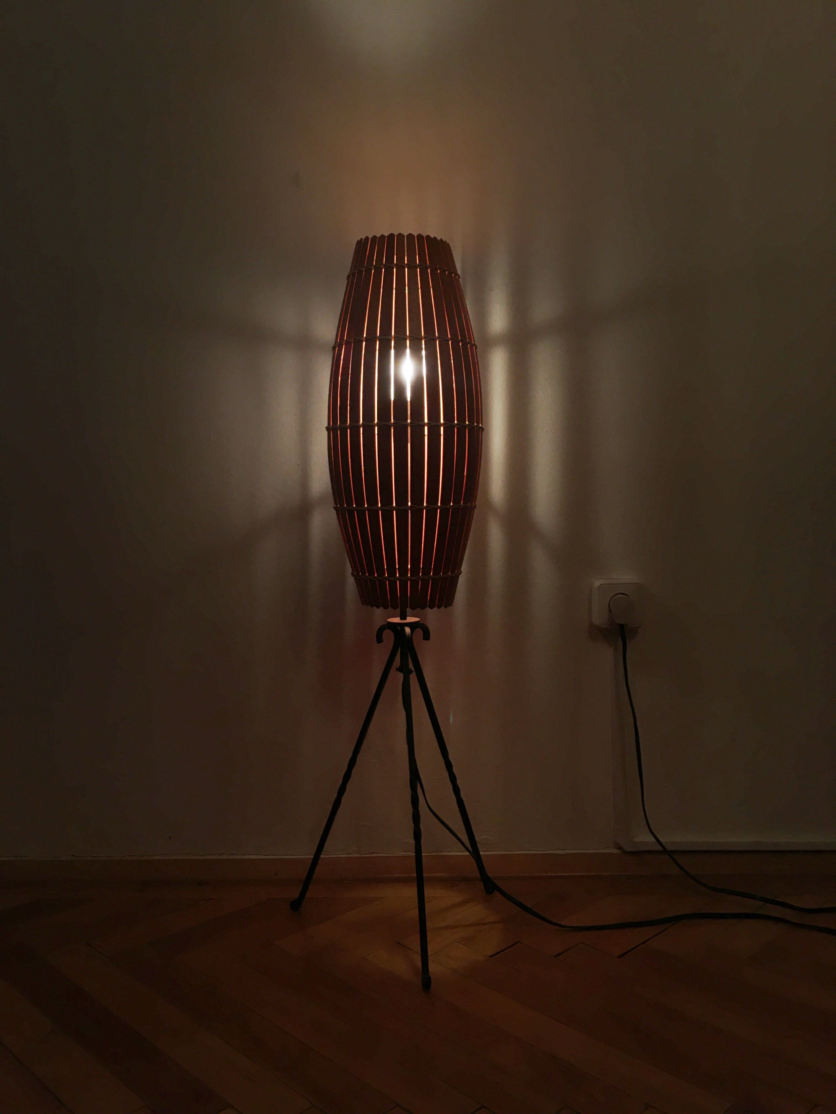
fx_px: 934
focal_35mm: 29
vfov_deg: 61.7
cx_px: 418
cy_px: 557
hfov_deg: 48.2
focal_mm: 4.15
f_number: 2.2
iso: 40
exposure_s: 1/33
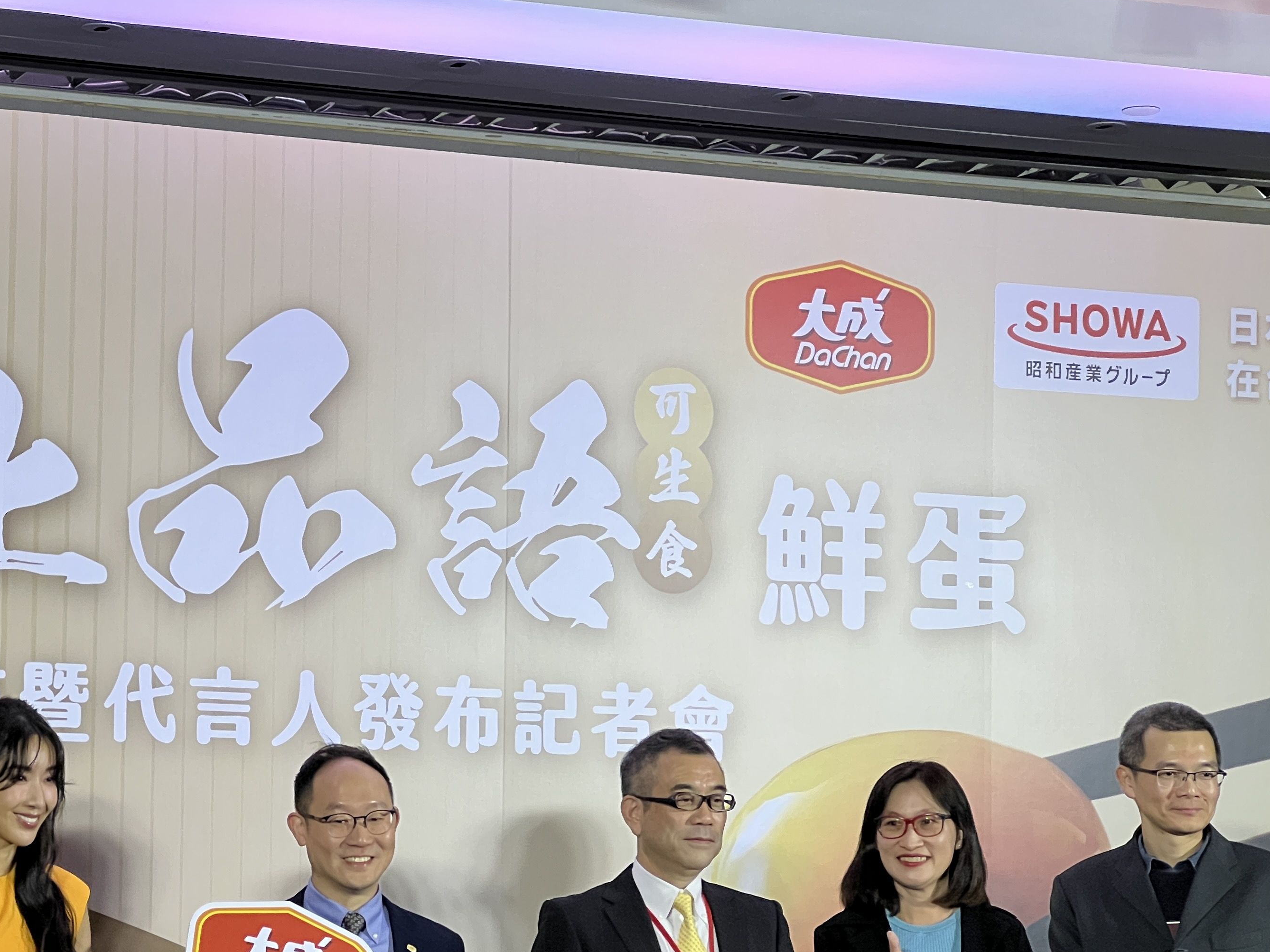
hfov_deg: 16.9
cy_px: 651
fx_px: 4256
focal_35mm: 116
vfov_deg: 12.7
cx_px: 408
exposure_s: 1/122
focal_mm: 9
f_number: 2.8
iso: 250
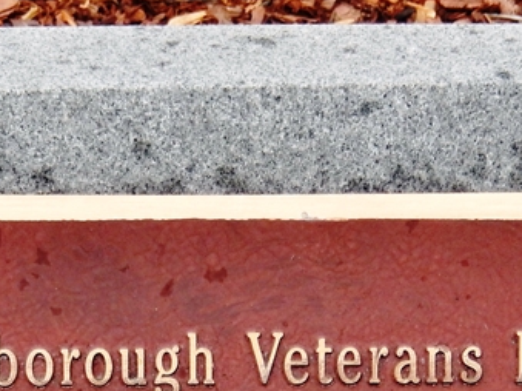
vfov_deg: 9.4
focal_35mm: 154
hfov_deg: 12.8
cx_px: 222
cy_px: 576
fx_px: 2321
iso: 125
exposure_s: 1/100
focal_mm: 9.2
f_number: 4.5
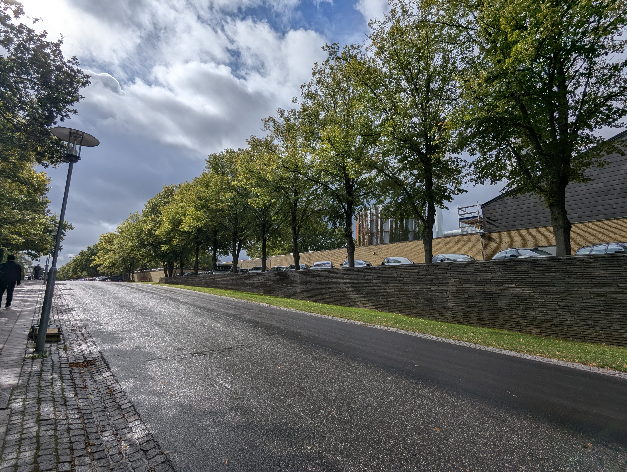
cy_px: 236
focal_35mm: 16
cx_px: 314
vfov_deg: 78.2
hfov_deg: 94.4
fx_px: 290
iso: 42
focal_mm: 2.35
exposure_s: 1/6211
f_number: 2.2
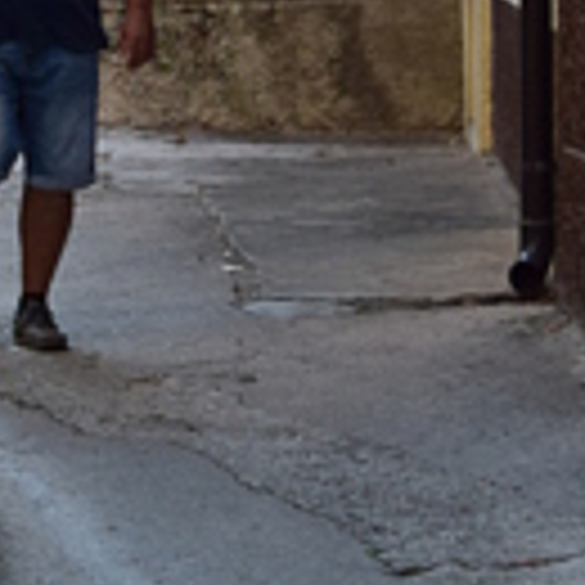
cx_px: 405
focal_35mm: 219
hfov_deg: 8.0
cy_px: -36
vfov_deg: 7.9
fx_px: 4187
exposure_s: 1/100
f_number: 9
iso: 400
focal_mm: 28
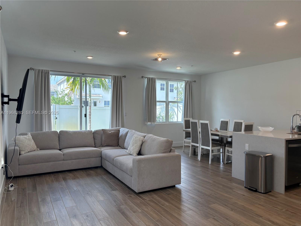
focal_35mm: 26
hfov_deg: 67.3
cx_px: 150
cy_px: 113
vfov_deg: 53.1
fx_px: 226
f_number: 1.6
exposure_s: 1/152
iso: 64
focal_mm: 5.96
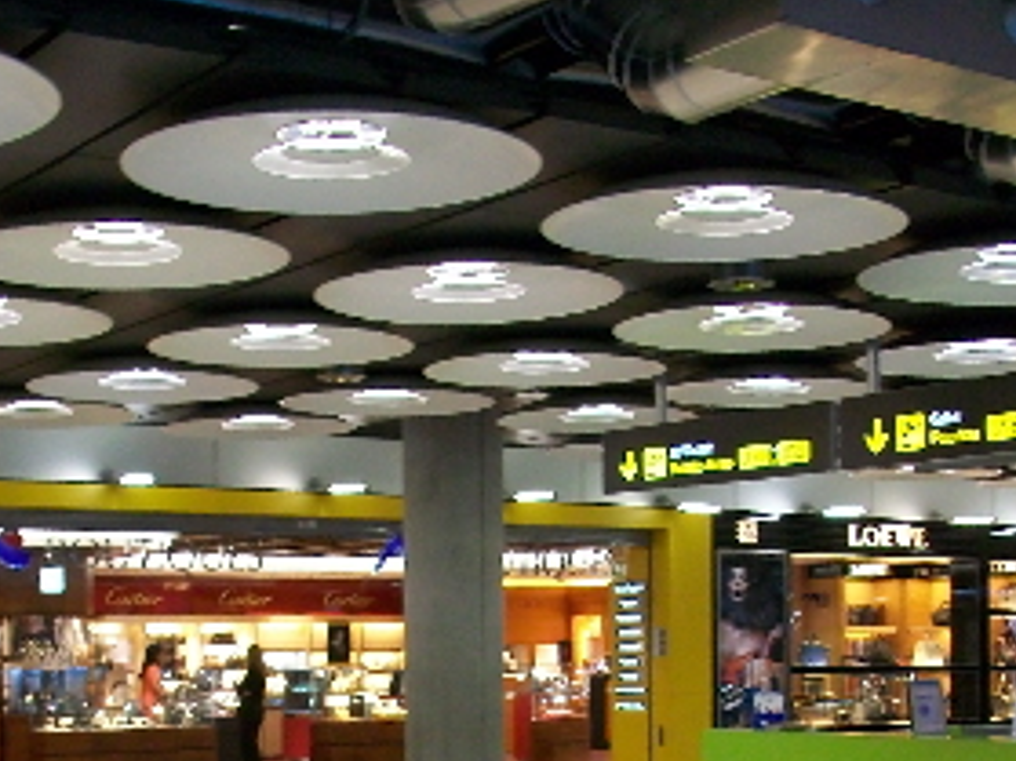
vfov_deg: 22.1
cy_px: 672
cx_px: 397
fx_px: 1907
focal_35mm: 65
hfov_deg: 29.7
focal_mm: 5.7
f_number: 2.8
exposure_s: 1/25
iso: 160
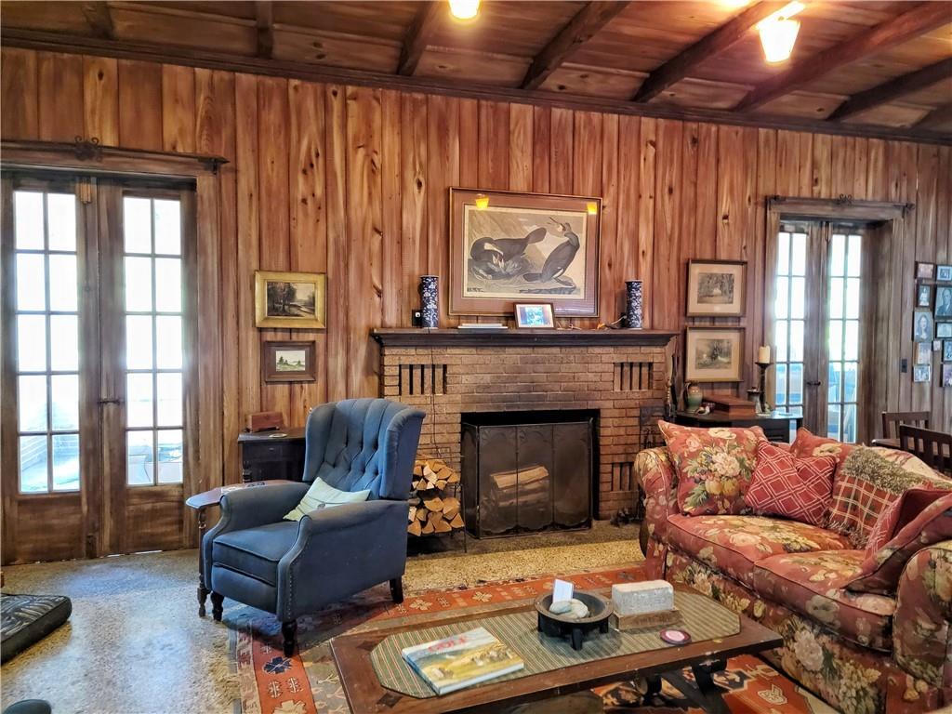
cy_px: 357
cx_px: 476
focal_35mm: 24
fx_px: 660
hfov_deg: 71.6
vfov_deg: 56.8
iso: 800
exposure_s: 1/24
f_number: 1.8
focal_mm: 6.7
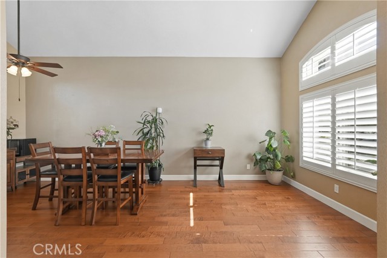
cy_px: 129
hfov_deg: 96.7
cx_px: 194
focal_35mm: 16
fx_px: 172
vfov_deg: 73.8
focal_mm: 16
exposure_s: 1/125
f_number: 5.6
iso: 400
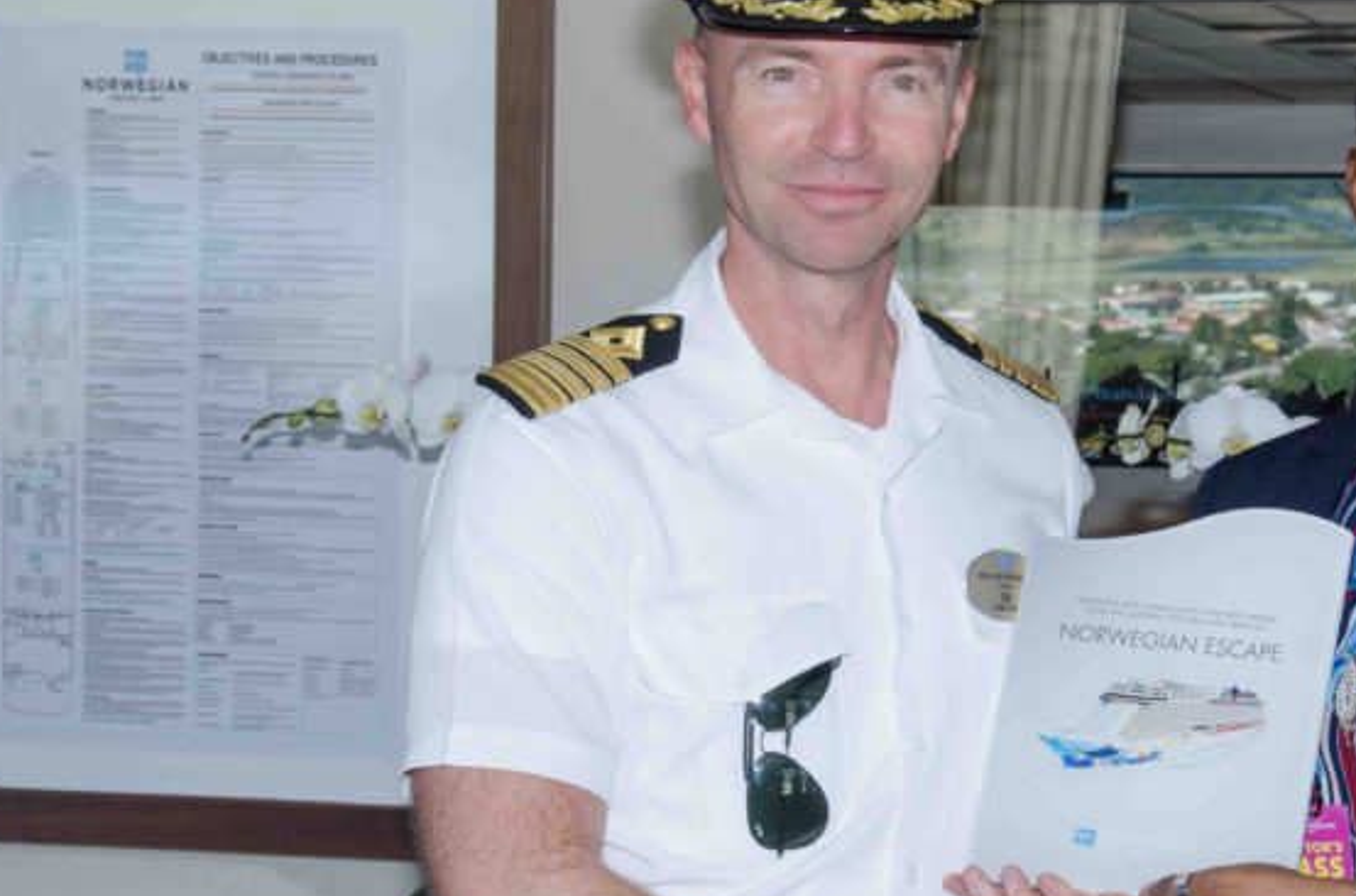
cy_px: 504
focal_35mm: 111
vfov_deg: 12.3
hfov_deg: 18.4
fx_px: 4169
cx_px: 1021
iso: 400
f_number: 9
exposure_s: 1/125
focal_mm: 40
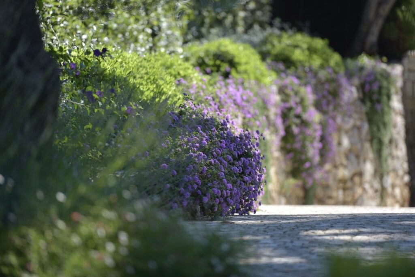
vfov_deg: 6.9
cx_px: 208
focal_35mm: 200
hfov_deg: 10.3
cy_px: 138
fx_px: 2306
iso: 100
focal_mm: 200
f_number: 2.8
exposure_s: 1/800
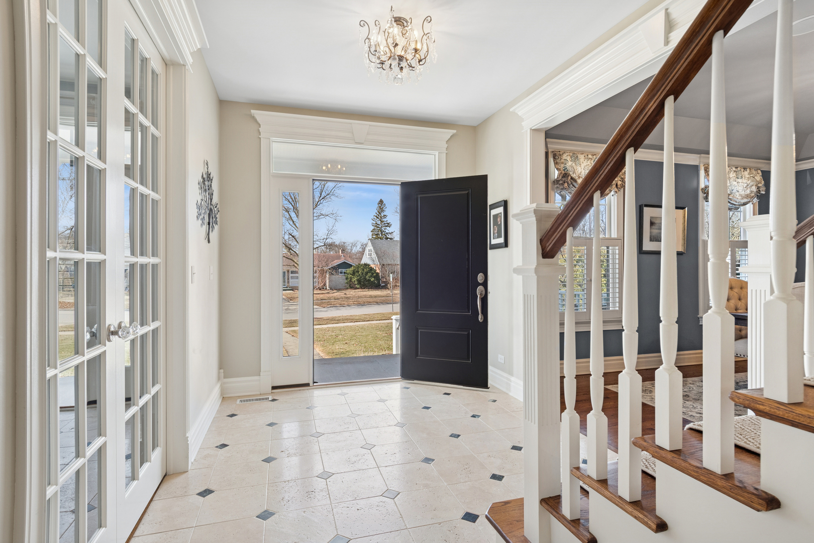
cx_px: 407
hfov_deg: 90.0
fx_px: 407
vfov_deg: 67.4
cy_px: 272
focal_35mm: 18
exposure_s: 1/25
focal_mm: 12
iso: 320
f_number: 8
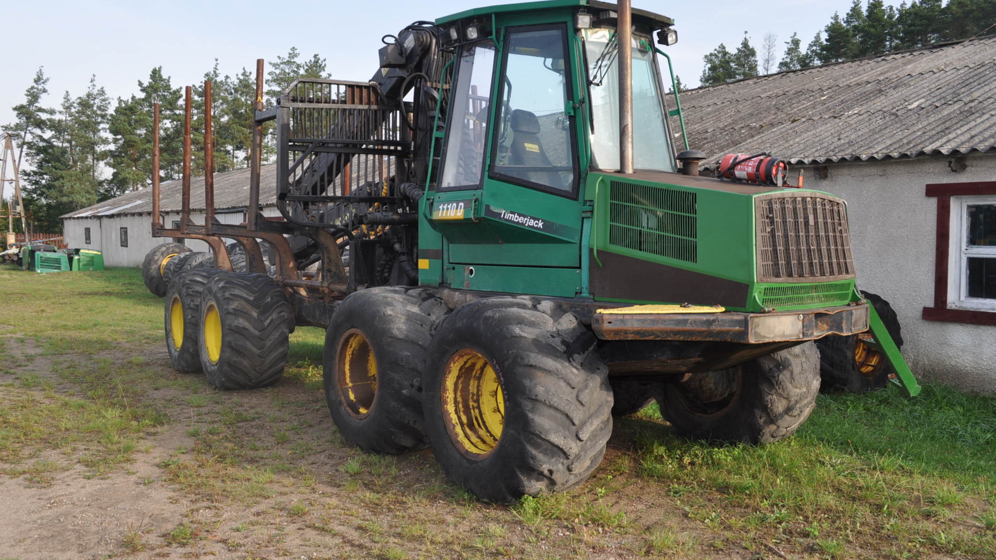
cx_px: 491
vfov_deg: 36.7
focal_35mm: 32
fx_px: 845
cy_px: 269
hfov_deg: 61.0
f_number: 7.1
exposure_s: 1/200
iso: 200
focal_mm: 20
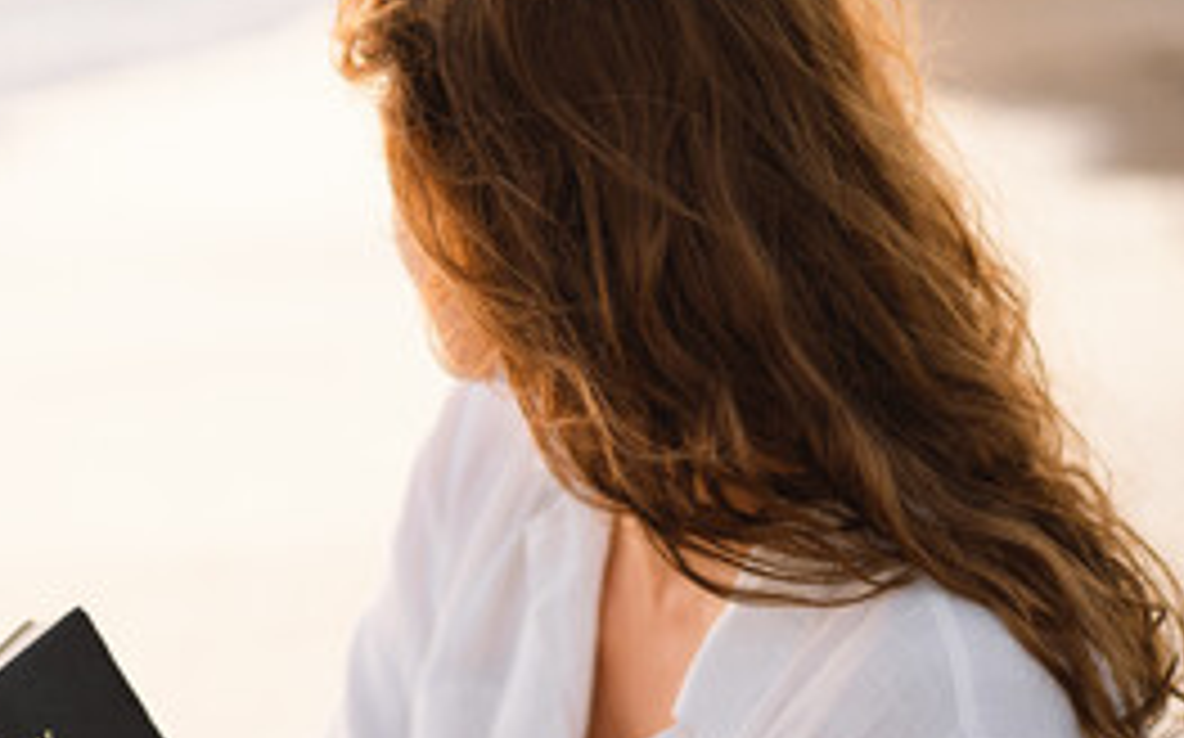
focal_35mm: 98
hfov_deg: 21.1
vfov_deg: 13.3
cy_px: 479
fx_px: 3160
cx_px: 351
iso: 250
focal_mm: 55
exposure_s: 1/200
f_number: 1.8
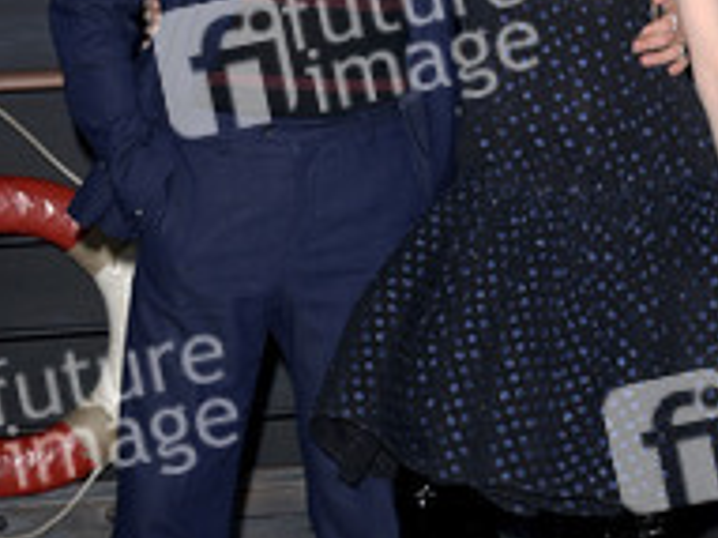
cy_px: 237
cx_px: 455
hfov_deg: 12.0
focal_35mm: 165
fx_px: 3420
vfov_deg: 9.0
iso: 320
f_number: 6.3
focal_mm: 82
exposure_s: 1/250
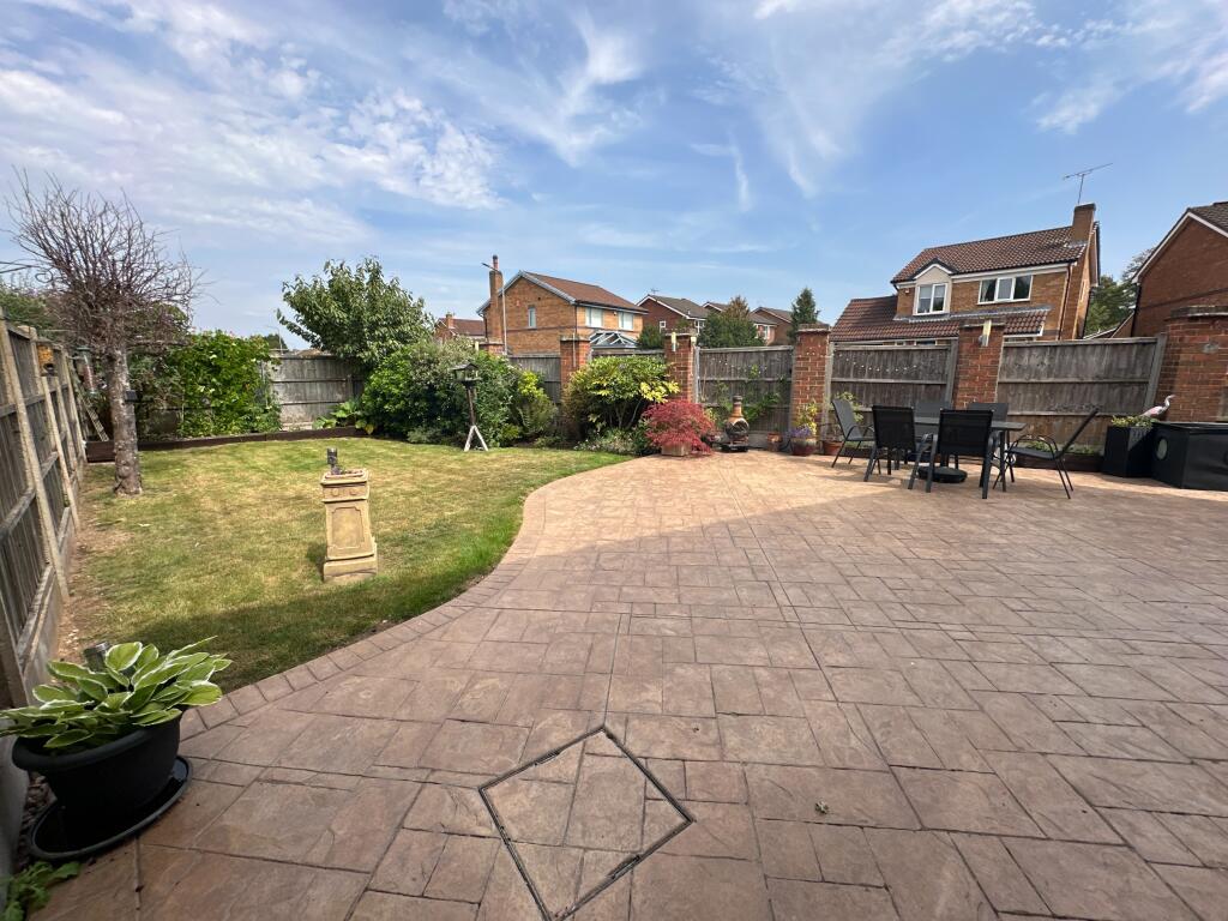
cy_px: 460
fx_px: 497
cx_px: 614
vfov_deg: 85.7
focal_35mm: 14
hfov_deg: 102.1
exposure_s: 1/1289
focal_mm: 2.22
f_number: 2.2
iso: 50
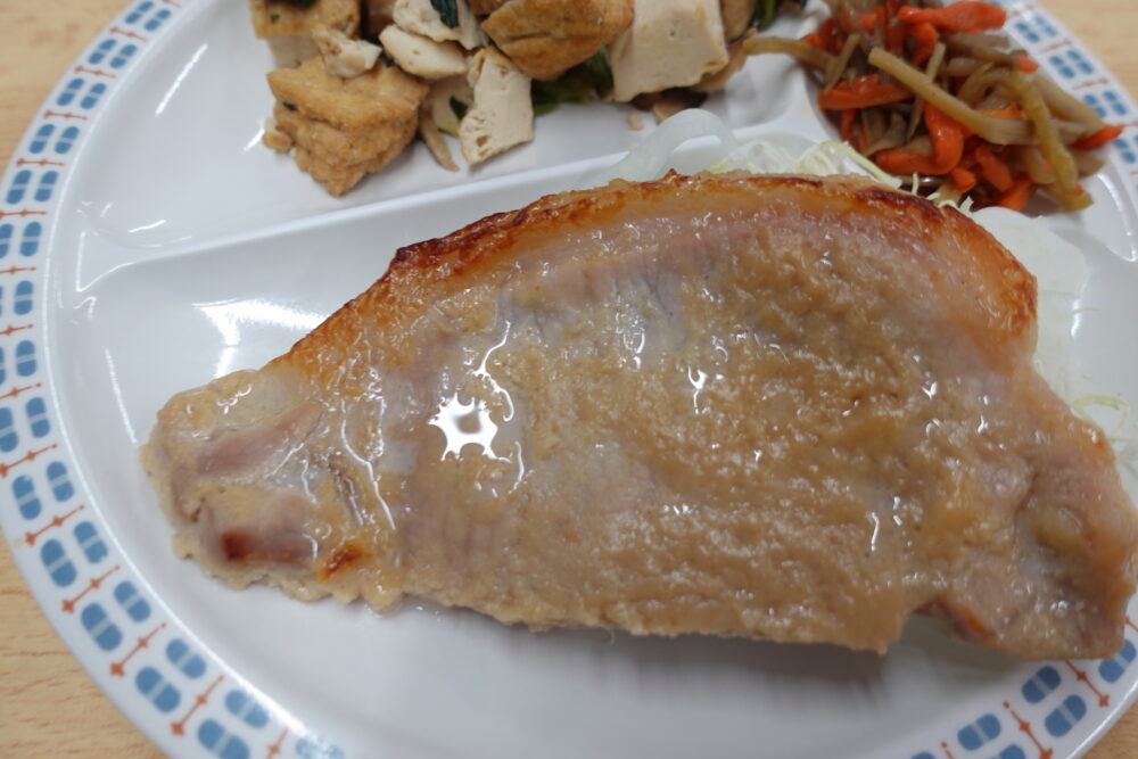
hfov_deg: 73.7
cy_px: 380
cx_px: 569
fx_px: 759
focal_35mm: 24
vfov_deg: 53.1
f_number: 2.5
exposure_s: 1/30
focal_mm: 9.4
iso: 125
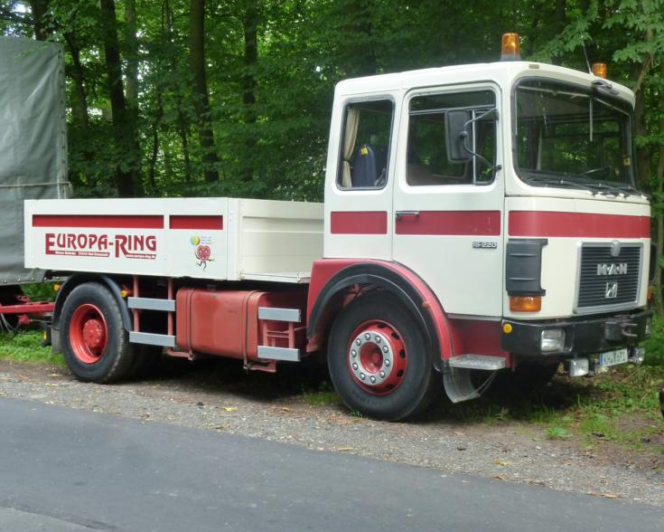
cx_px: 340
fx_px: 1002
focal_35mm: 51
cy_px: 264
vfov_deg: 29.7
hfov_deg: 36.7
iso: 320
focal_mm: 8.6
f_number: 4.3
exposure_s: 1/40
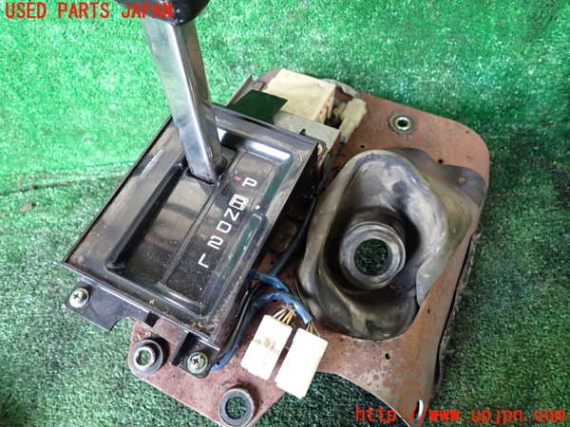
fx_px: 412
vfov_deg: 54.9
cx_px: 285
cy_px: 214
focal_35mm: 25
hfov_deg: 69.4
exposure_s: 1/30
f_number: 2
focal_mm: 4.5
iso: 500
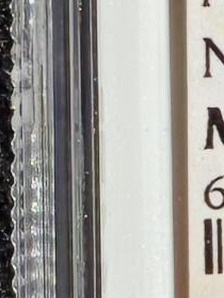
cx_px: 646
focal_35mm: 675
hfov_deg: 2.2
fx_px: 5824
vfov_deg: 2.9
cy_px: 636
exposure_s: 1/3606
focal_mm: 4.94
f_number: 1.5
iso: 50
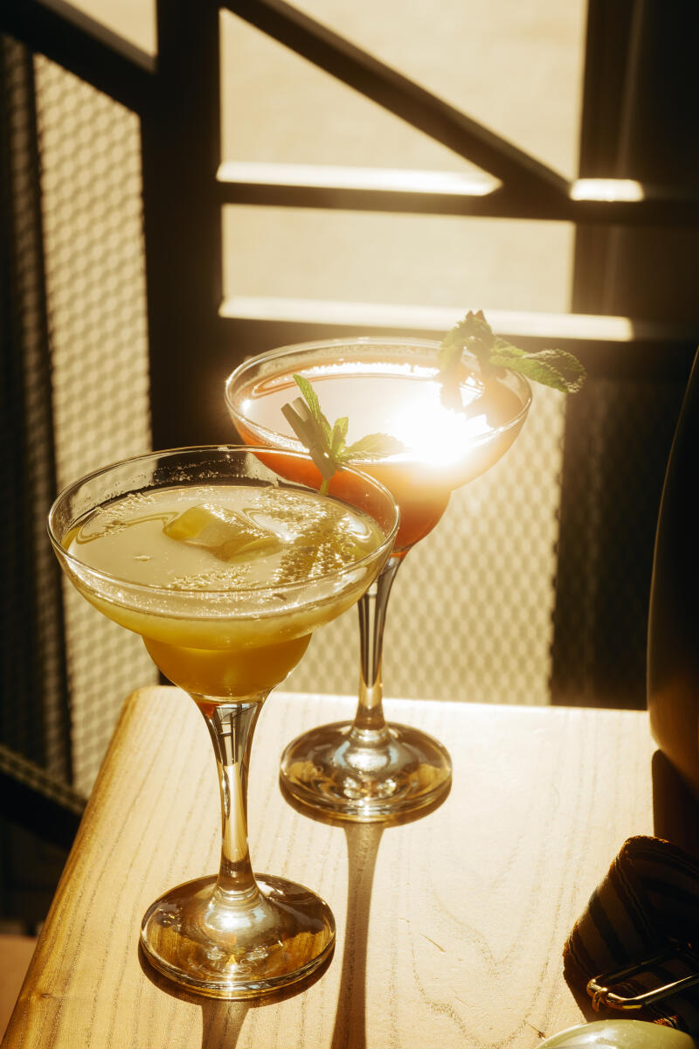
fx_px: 2126
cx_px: 350
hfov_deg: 18.7
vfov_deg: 27.7
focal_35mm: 73
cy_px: 524
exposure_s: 1/320
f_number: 9
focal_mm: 48.5
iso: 200
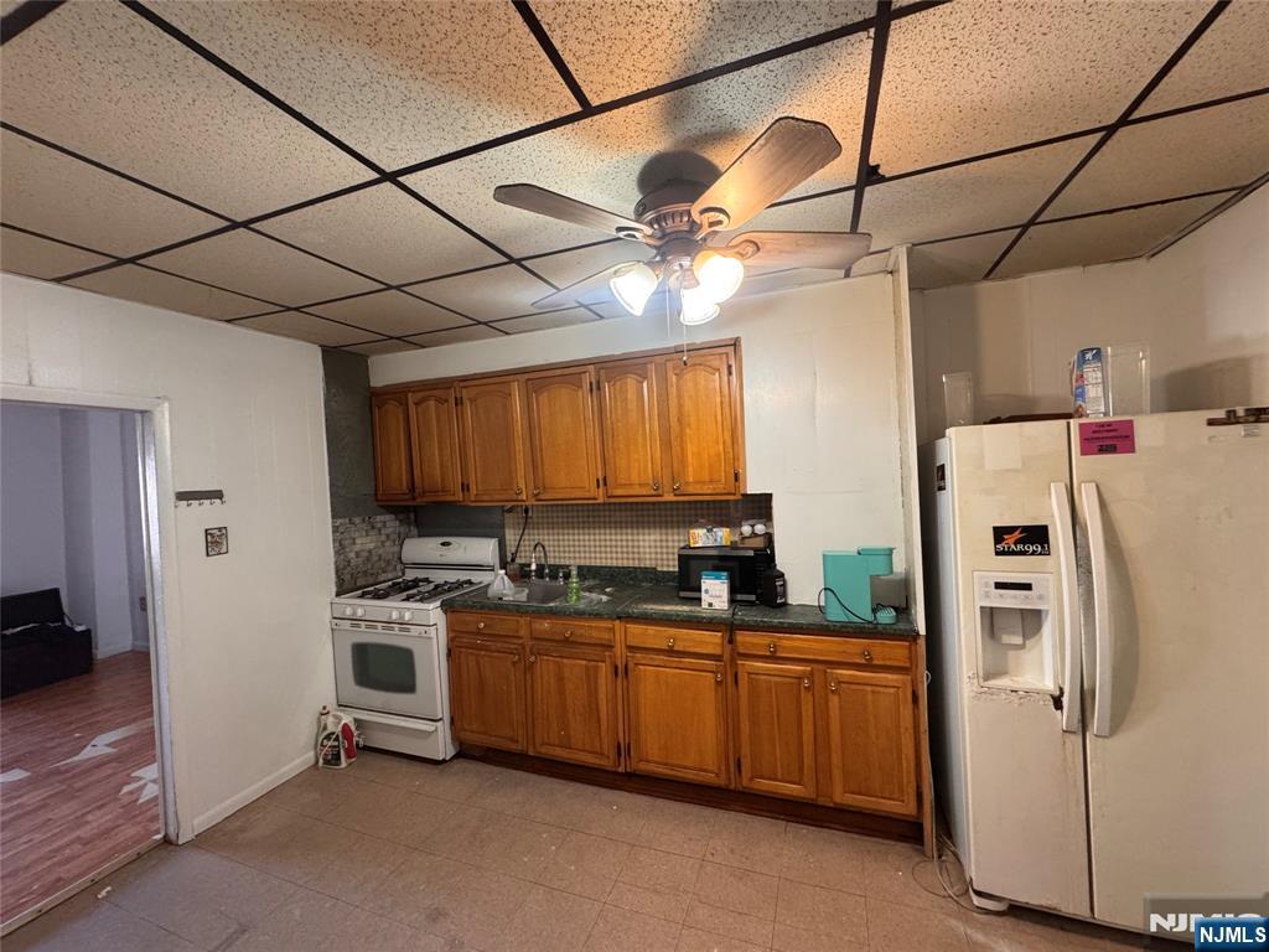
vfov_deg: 85.7
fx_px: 513
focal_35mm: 14
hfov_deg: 102.1
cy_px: 476
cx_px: 634
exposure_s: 1/60
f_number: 2.2
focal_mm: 2.22
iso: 400
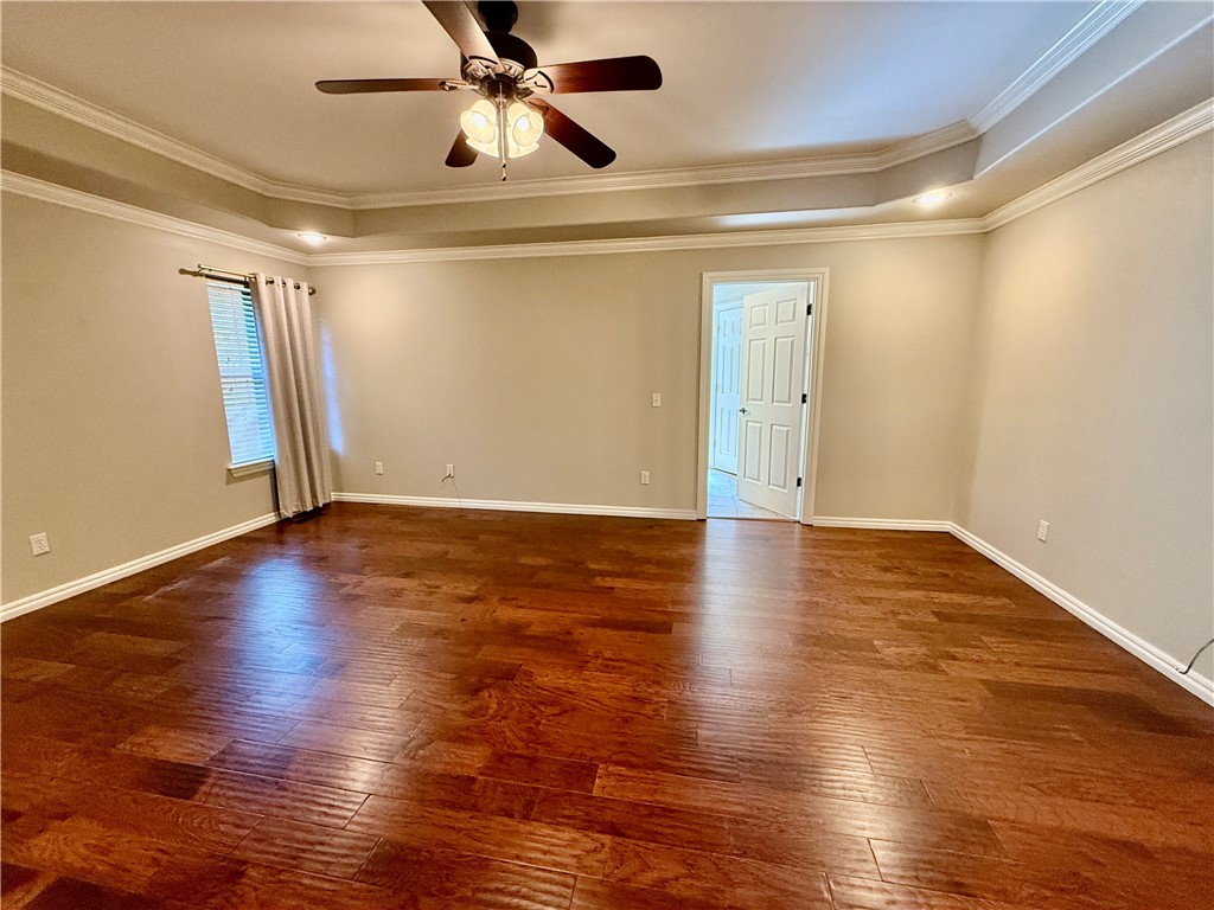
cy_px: 455
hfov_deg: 102.1
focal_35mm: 14
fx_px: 491
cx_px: 607
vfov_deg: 85.7
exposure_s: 1/60
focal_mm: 2.22
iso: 320
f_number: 2.2
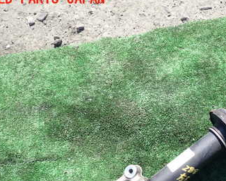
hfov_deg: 39.2
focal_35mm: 45
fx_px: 301
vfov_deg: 32.4
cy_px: 147
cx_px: 187
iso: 100
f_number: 2.8
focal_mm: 4.5
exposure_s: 1/500
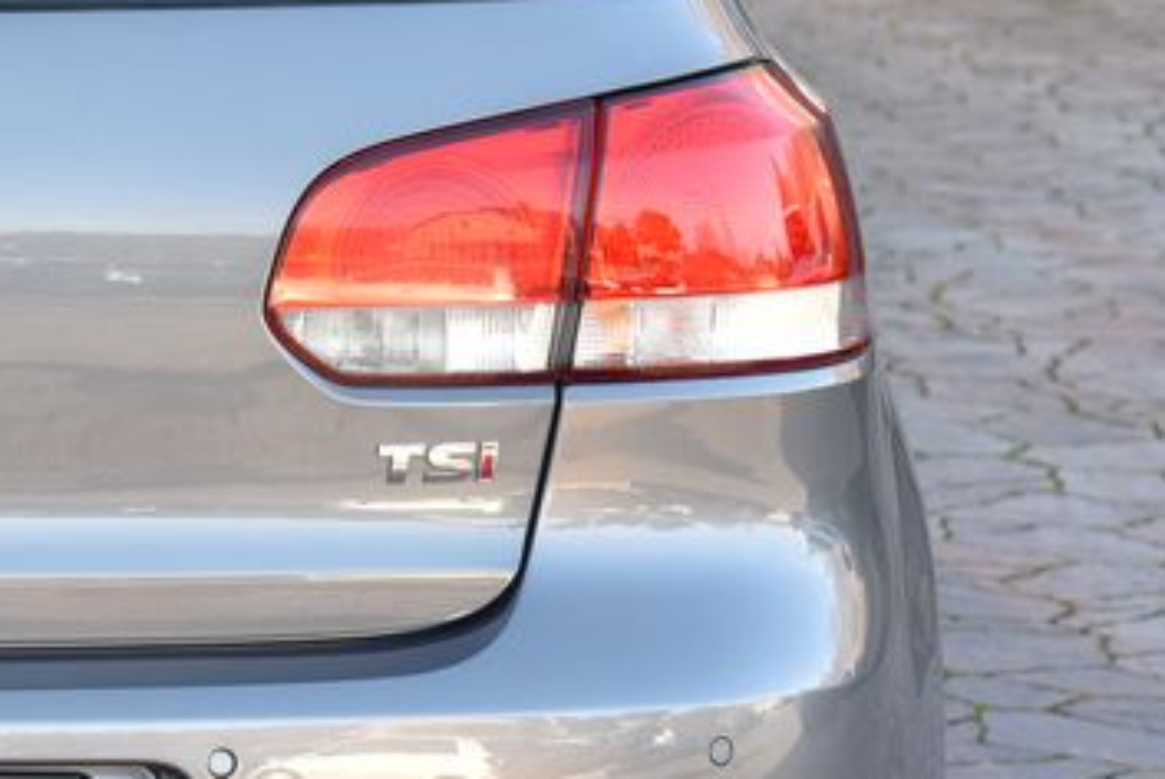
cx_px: -399
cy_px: 353
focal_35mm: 180
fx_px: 5830
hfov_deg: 11.1
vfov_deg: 7.6
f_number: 5.6
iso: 500
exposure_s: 1/125
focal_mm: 62
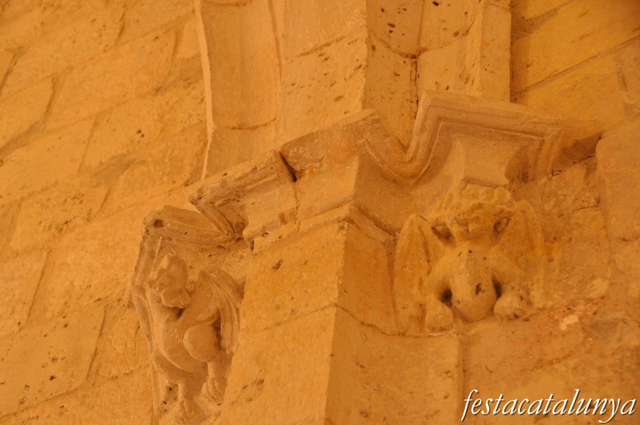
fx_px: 1278
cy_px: 212
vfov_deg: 18.9
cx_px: 320
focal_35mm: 72
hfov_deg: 28.1
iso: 1250
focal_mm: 48
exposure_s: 1/30
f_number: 4.5
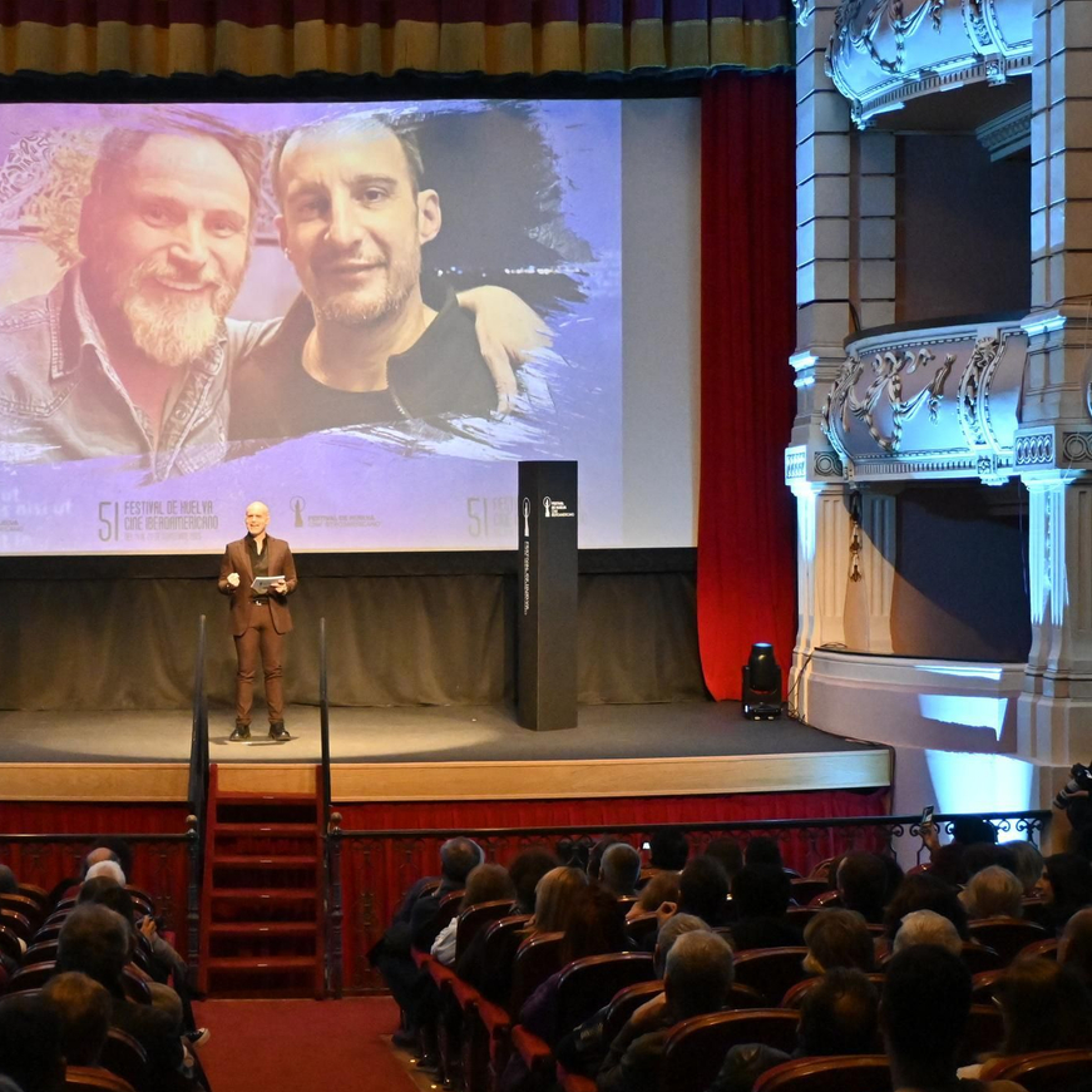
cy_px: 593
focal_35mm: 64
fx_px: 2298
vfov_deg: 26.7
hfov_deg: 26.3
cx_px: 256
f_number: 4.5
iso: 4000
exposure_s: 1/125
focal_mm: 27.5
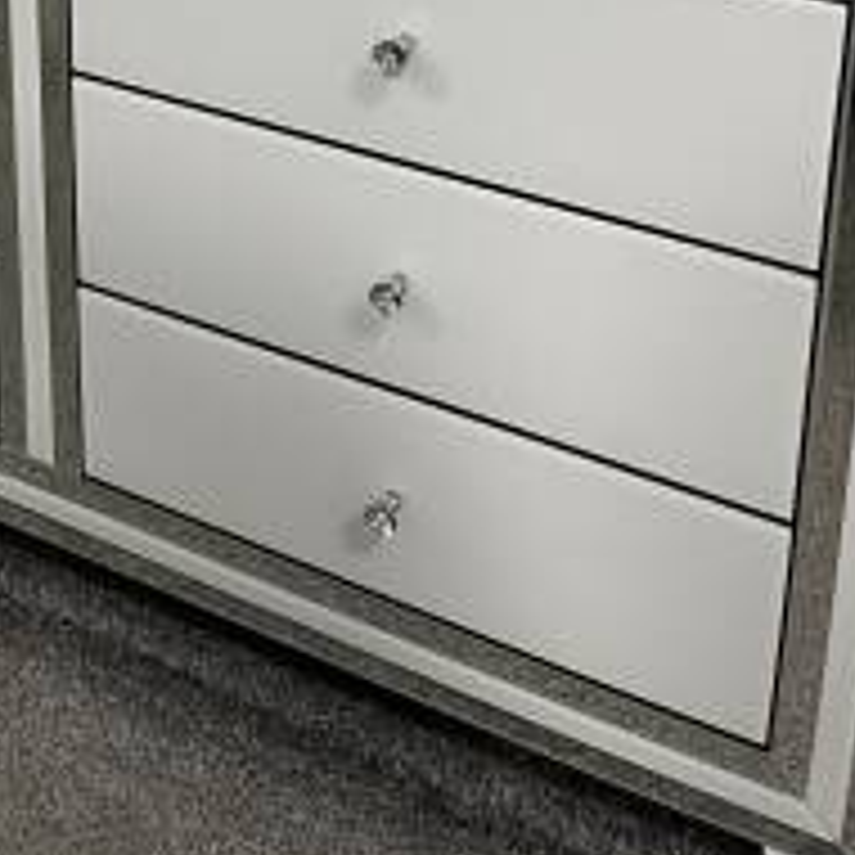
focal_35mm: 61
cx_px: 171
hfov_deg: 27.6
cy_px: -252
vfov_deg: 24.6
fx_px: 1705
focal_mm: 5.1
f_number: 1.6
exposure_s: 1/50
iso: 100
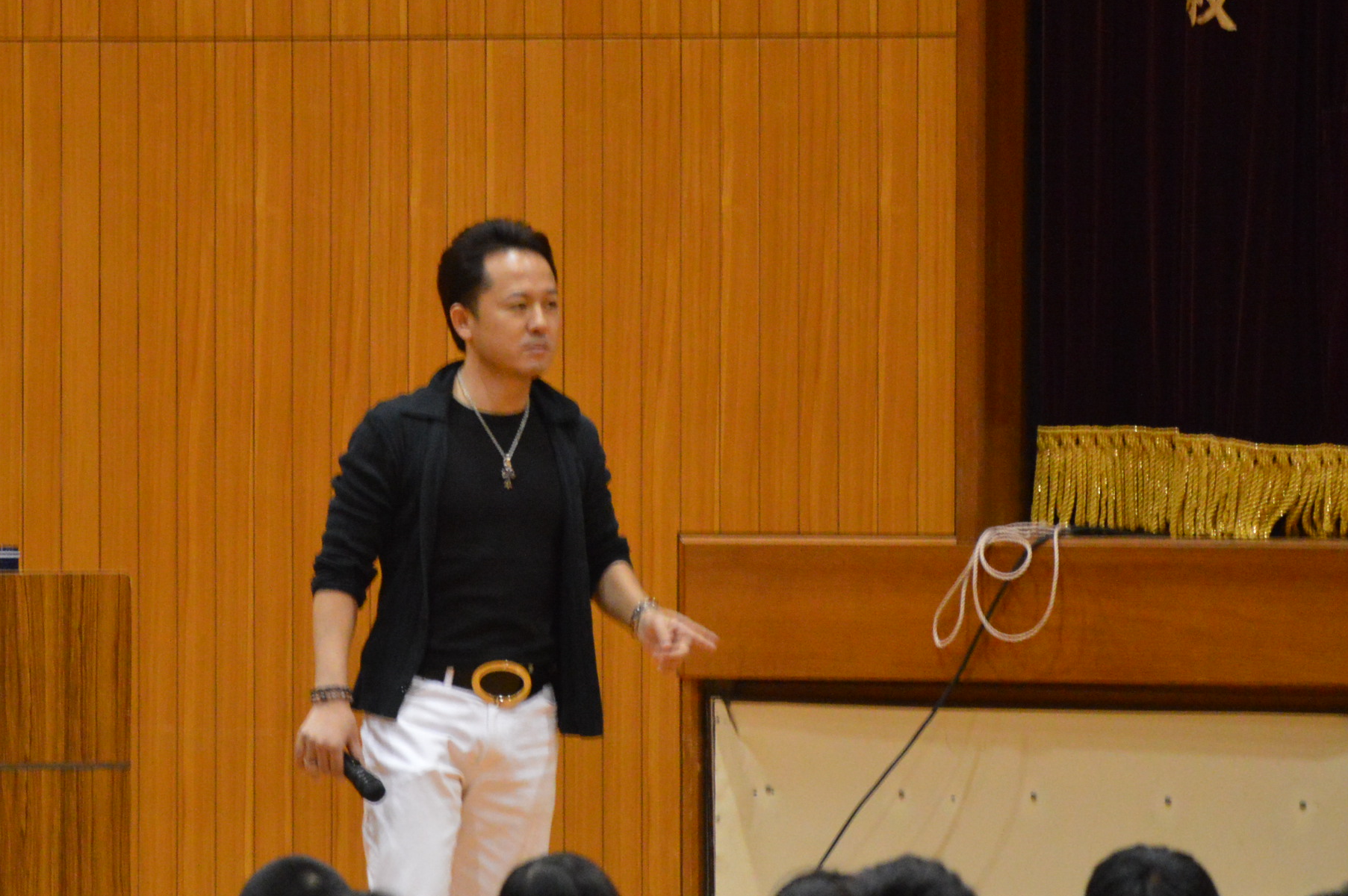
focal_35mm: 500
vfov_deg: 2.7
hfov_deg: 4.1
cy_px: 376
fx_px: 18705
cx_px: 507
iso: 3200
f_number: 5.6
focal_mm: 200
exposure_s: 1/80
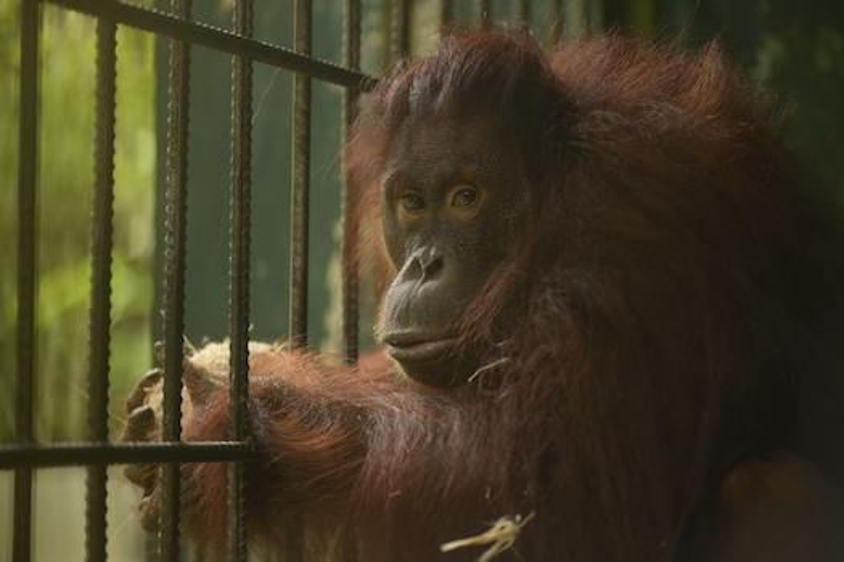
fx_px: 2344
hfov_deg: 20.4
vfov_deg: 13.7
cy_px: 281
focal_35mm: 100
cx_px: 422
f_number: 2.8
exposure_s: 1/125
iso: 400
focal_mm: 100
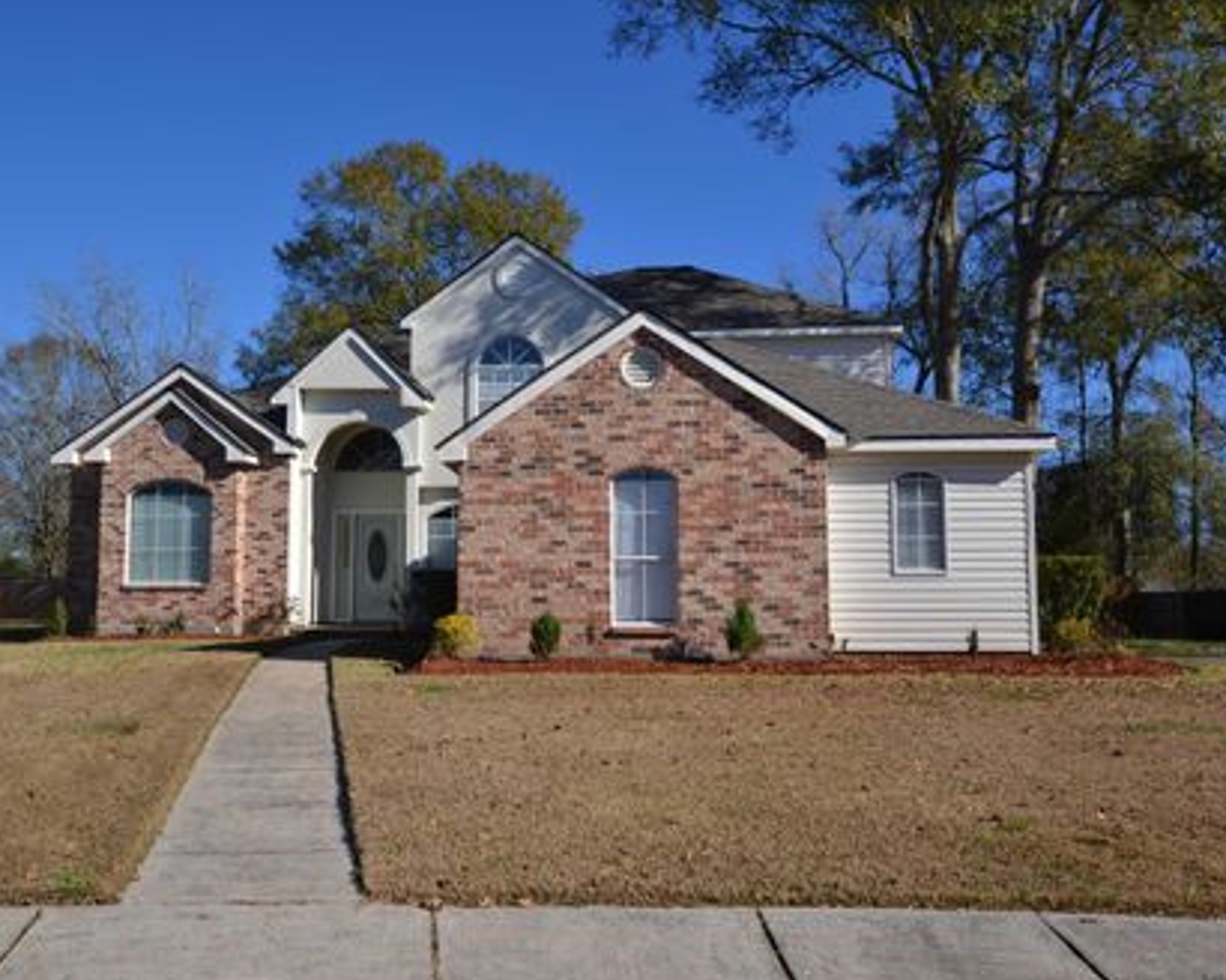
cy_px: 491
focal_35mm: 33
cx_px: 532
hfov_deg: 54.7
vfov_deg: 45.1
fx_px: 1182
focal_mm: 19
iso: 100
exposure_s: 1/320
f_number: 9
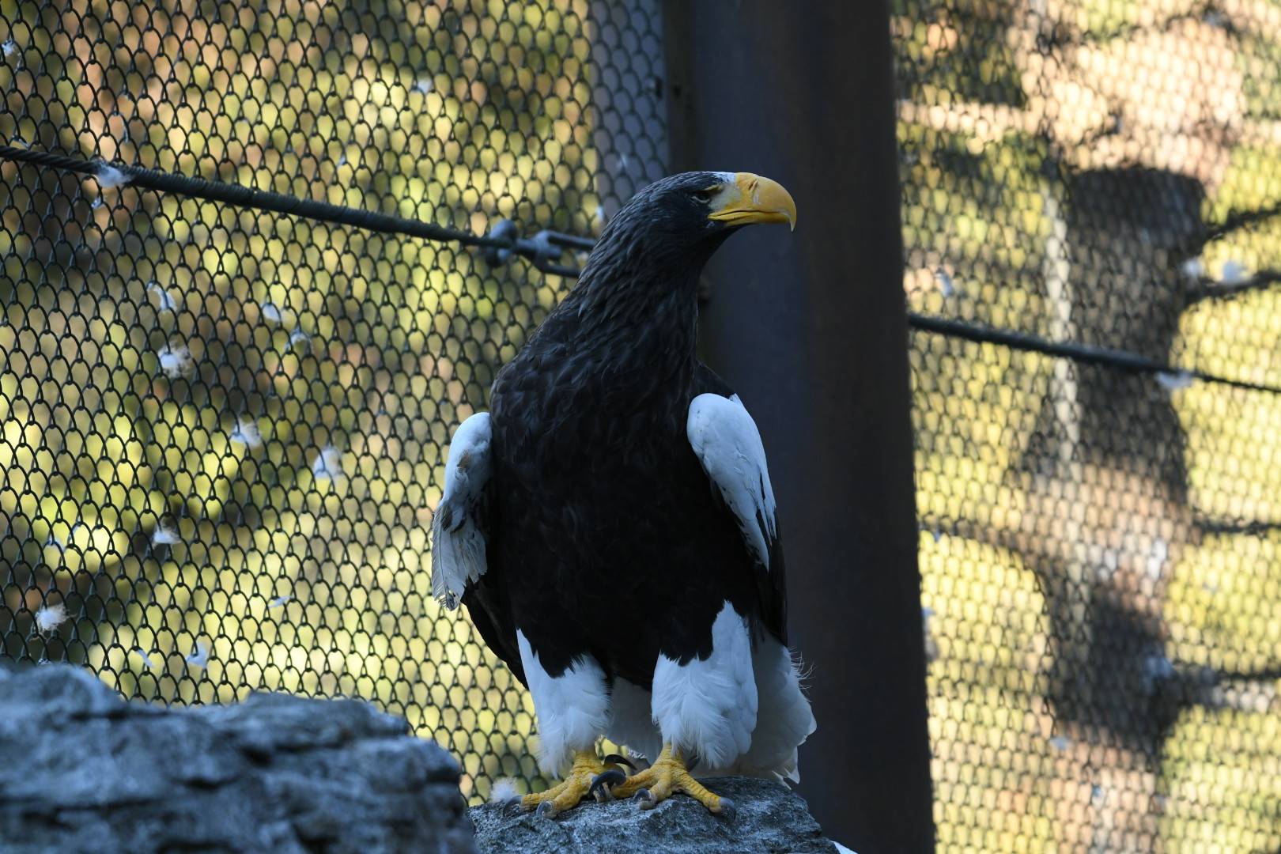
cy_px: 427
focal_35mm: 420
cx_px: 640
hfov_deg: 4.9
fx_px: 14944
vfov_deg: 3.3
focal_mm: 280
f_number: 6
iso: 1000
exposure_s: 1/200
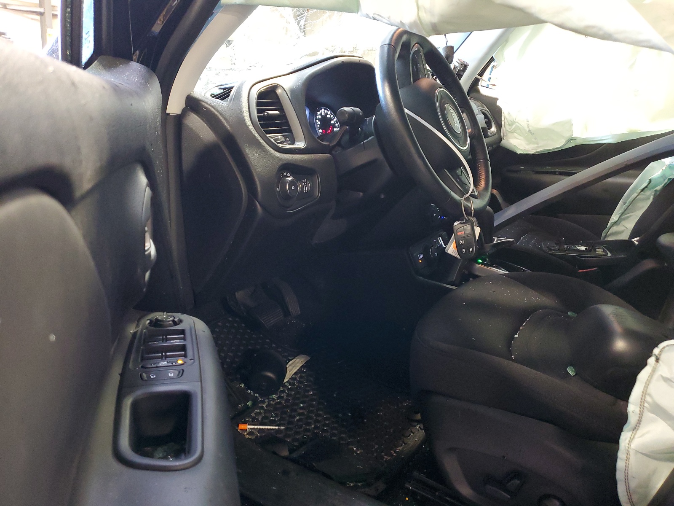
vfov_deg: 53.1
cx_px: 337
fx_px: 506
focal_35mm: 26
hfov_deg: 67.3
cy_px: 253
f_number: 1.5
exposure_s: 1/20
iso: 292
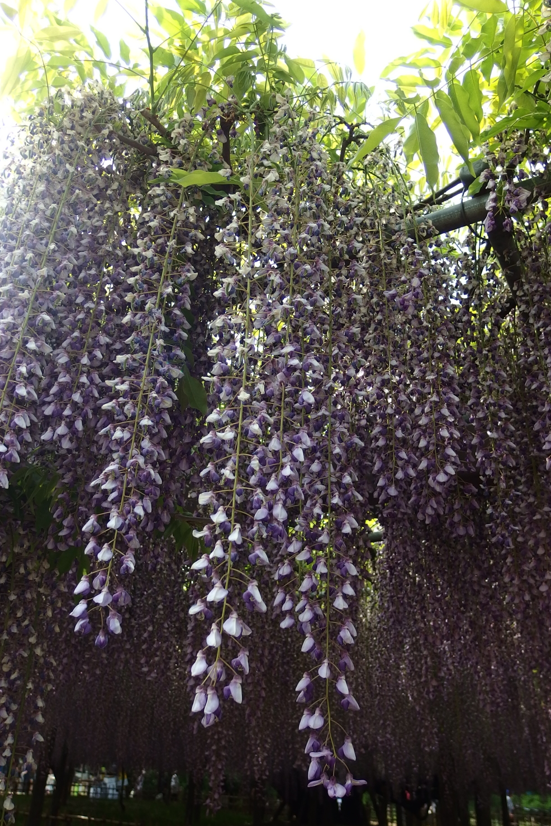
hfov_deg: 47.9
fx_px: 620
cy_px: 421
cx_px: 271
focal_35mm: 27
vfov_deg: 67.4
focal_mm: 4.7
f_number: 2.5
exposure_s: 1/500
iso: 100
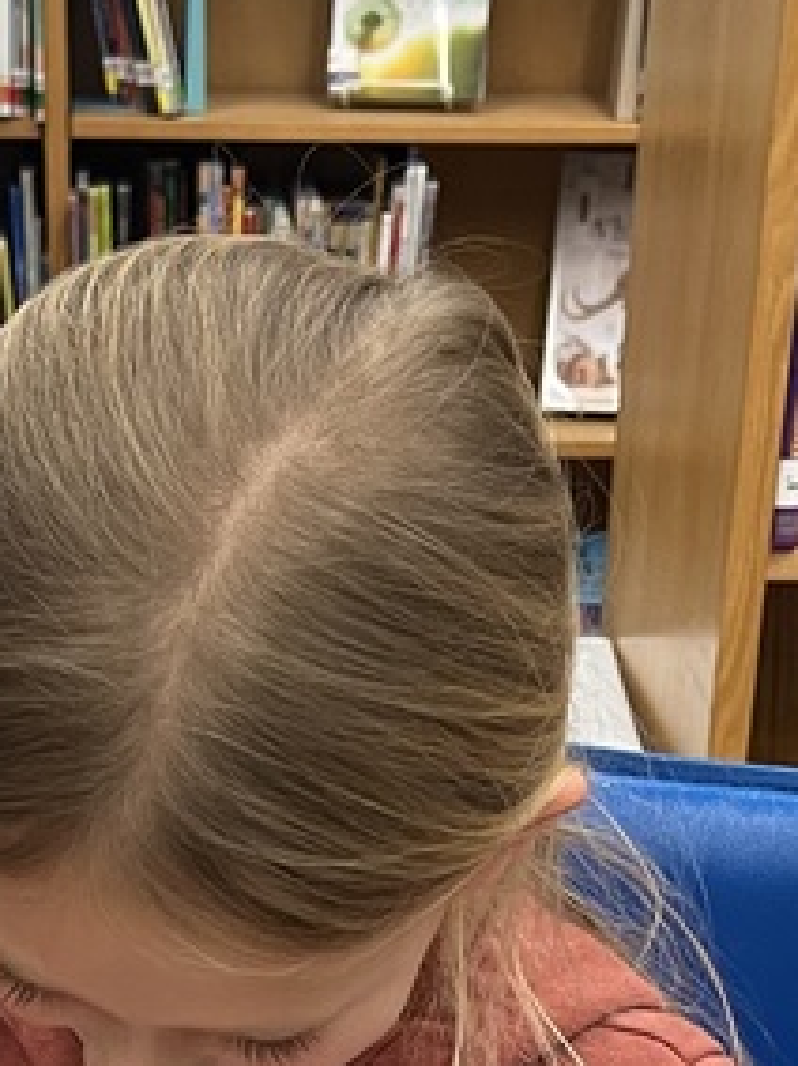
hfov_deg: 15.6
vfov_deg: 18.0
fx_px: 2891
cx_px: 196
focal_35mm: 94
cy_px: 1721
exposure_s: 1/60
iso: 125
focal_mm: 5.1
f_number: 1.6
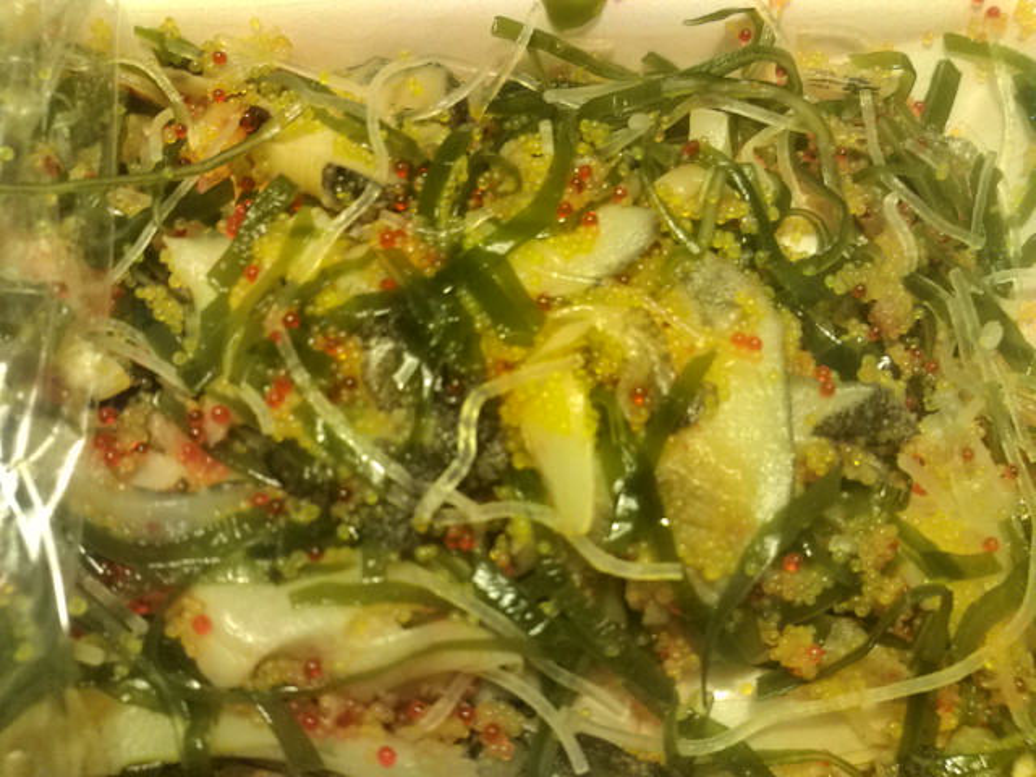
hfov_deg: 56.8
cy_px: 388
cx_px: 518
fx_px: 958
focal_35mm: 32
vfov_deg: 44.2
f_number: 2.8
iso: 102
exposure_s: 1/4.85
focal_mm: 3.3
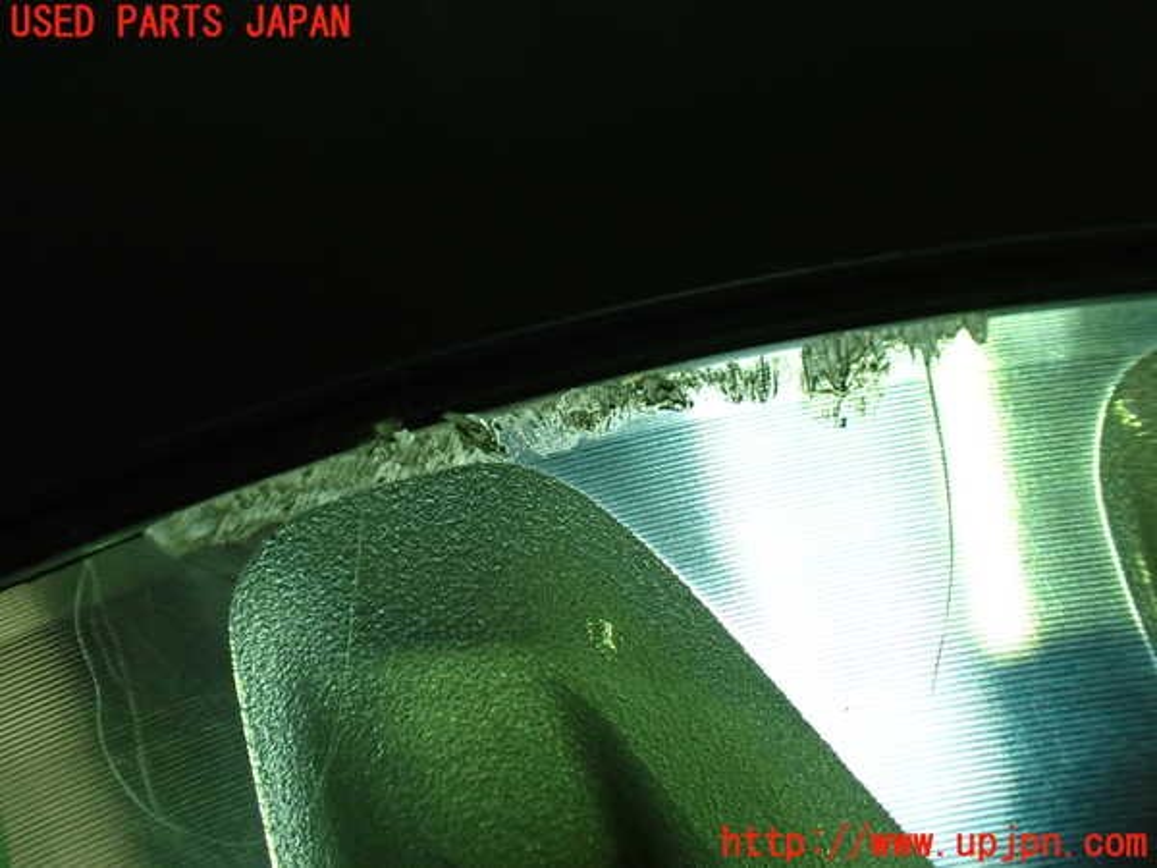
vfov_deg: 46.8
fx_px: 1003
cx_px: 578
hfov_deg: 60.0
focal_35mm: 30
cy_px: 434
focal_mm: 5.4
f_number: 2.3
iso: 400
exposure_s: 1/125
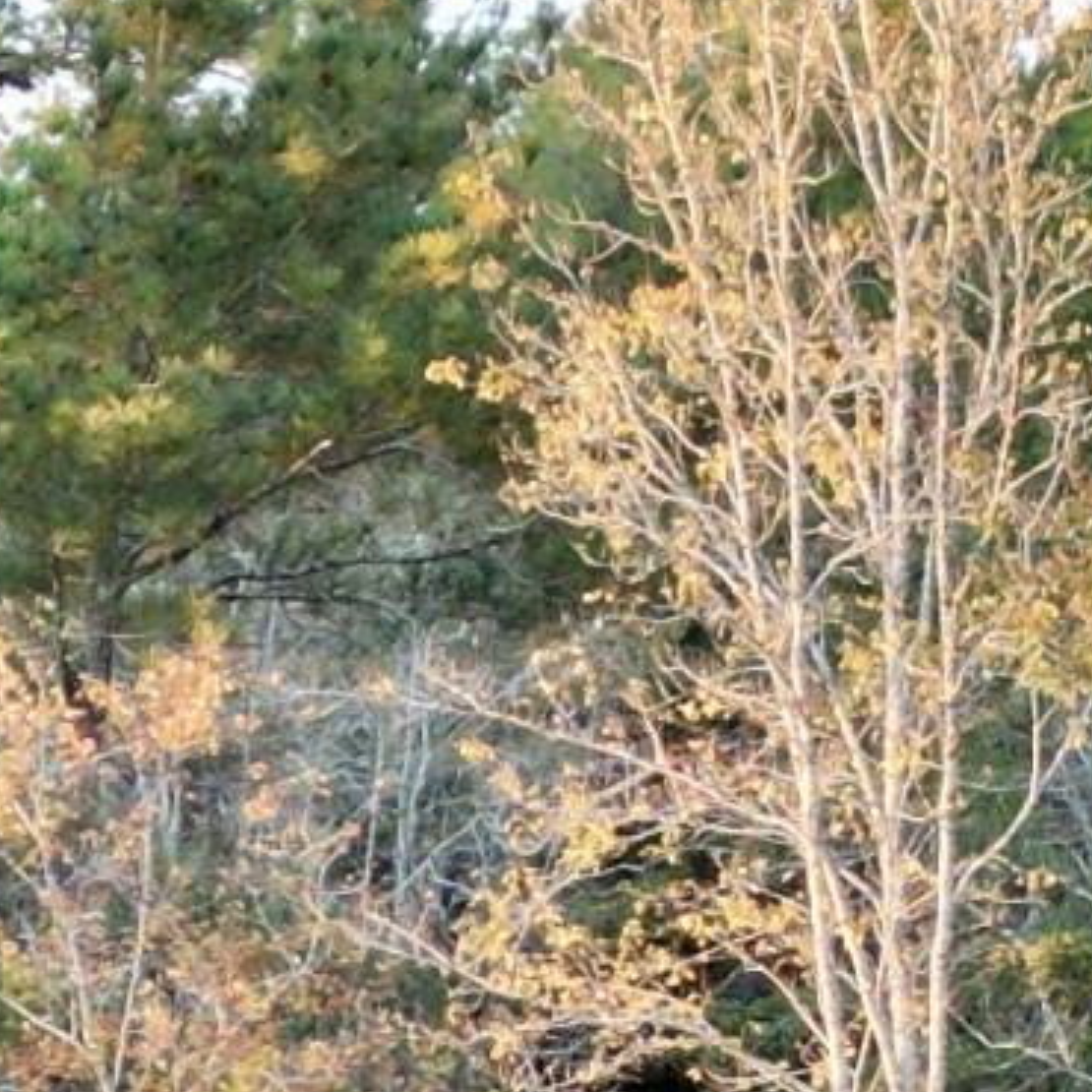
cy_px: 2240
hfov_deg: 9.7
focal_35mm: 172
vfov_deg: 9.5
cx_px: -812
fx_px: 6139
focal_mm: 6.72
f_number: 1.7
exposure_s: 1/100
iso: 110
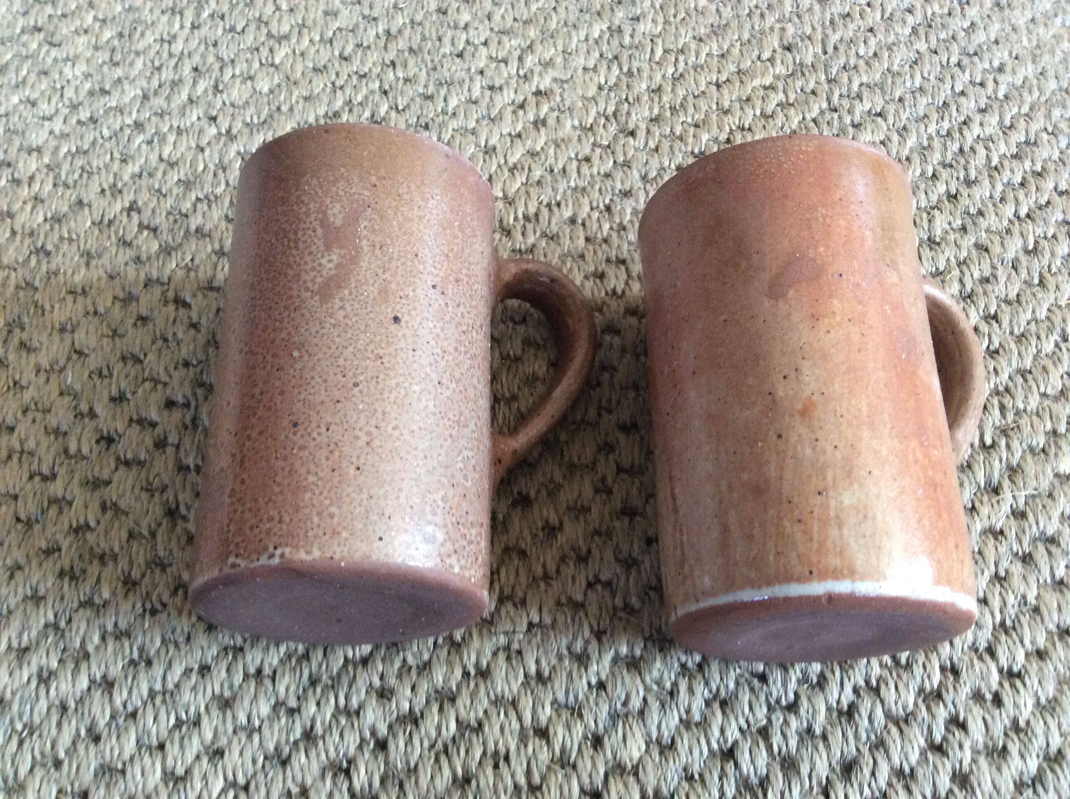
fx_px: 988
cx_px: 535
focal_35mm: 32
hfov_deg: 56.9
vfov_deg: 44.1
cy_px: 400
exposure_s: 1/25
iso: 200
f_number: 2.4
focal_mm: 3.3
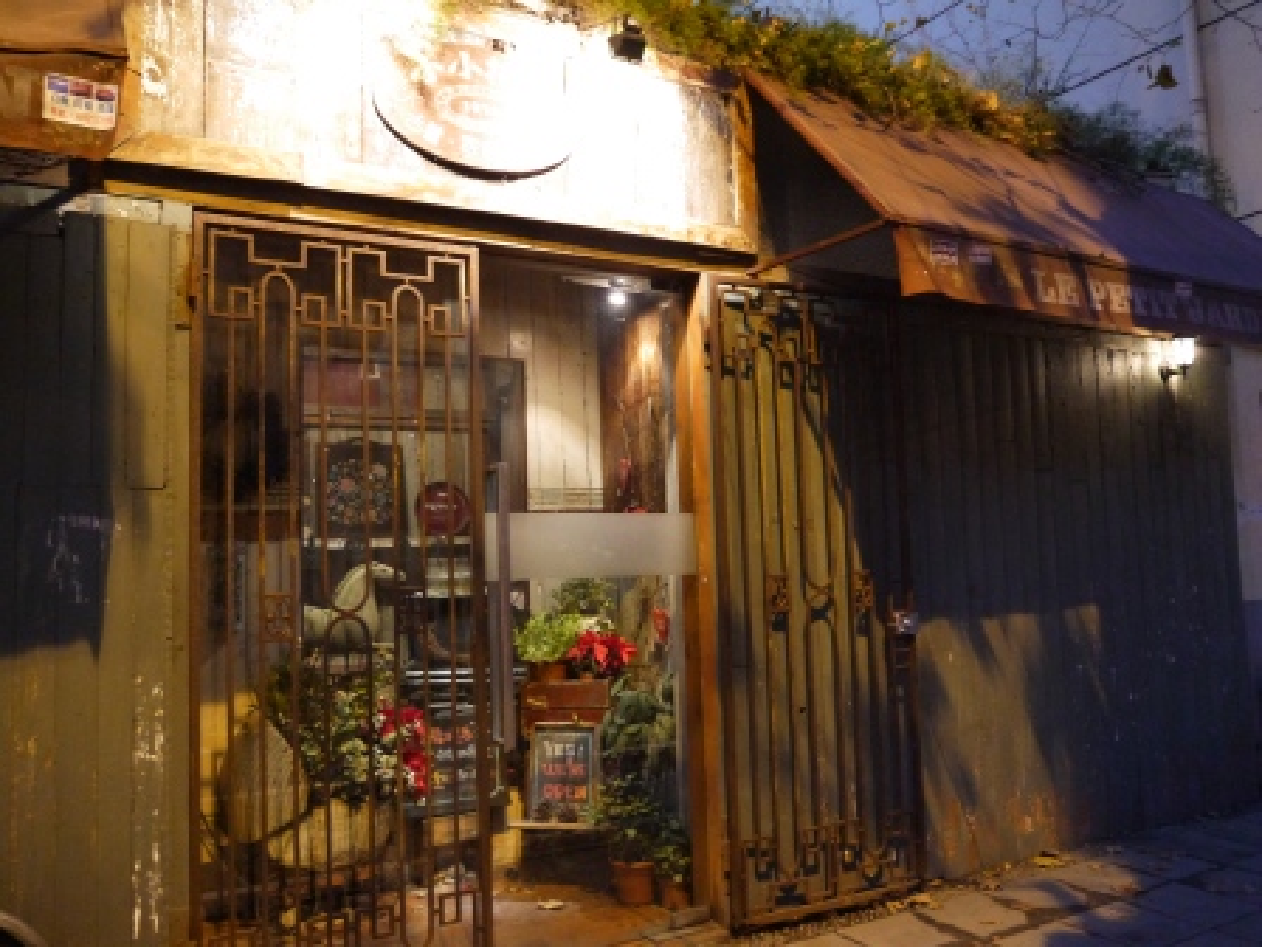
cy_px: 474
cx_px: 631
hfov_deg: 63.4
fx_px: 1021
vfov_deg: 49.7
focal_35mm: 28
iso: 1600
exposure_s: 1/15
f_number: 3.5
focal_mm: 14
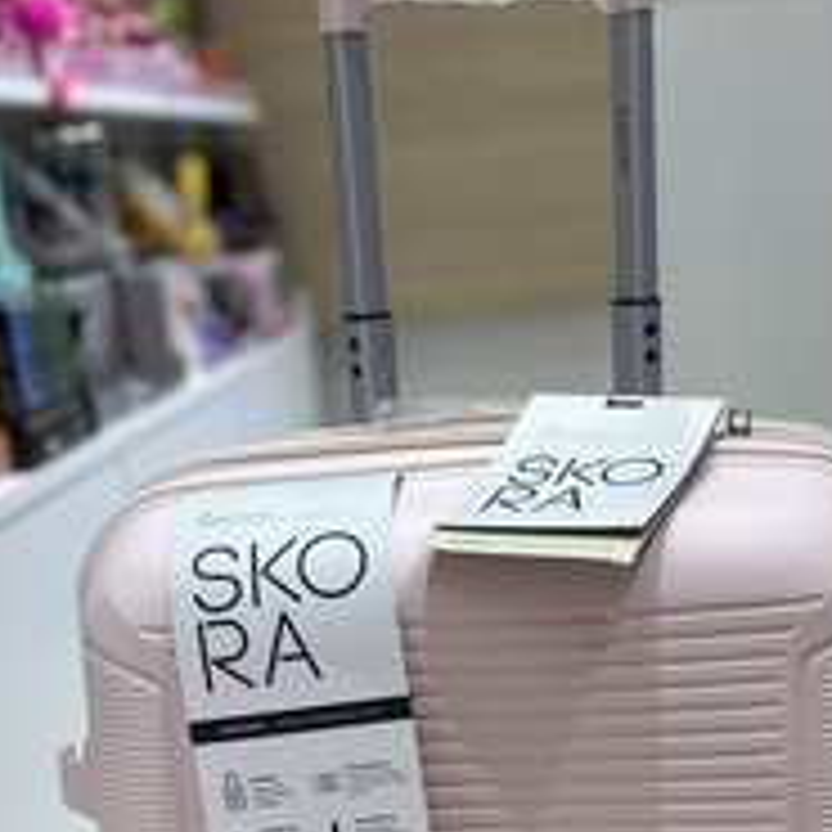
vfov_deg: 26.2
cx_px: 499
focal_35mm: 61
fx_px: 1659
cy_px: 888
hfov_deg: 28.1
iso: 64
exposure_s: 1/100
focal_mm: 6.86
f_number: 1.78
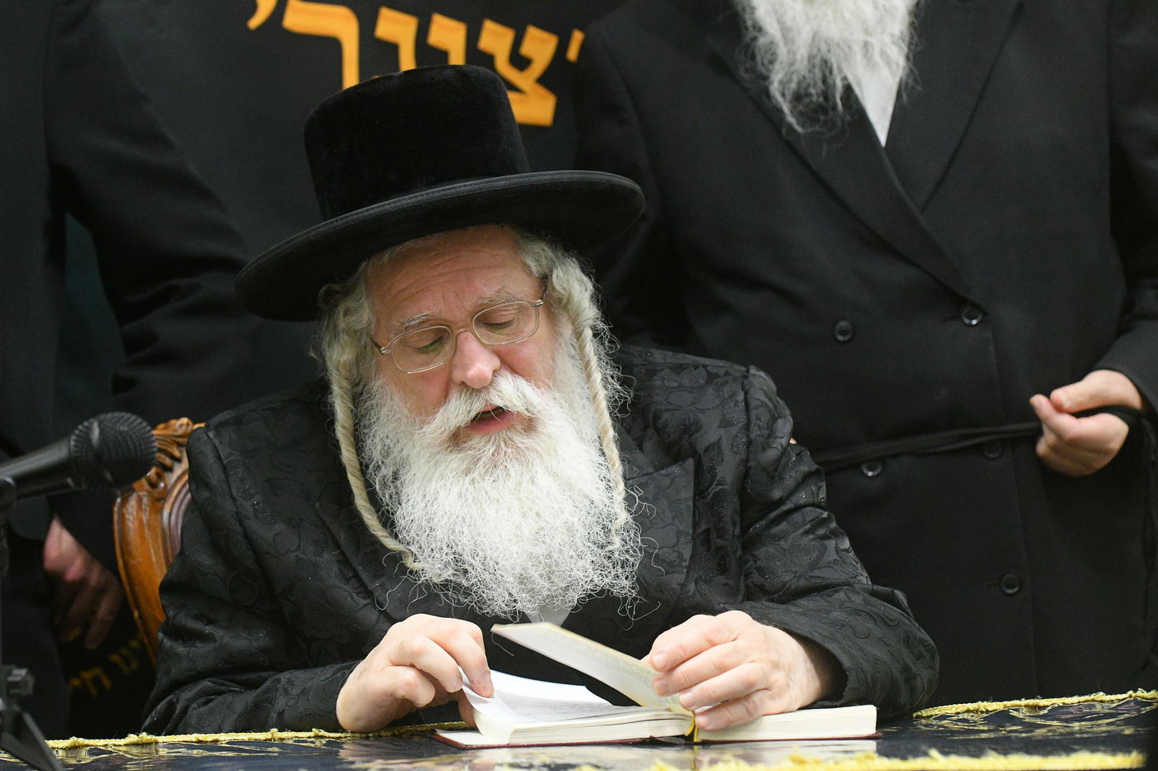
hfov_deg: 10.6
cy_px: 386
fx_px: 6269
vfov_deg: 7.0
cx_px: 579
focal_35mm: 195
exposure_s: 1/200
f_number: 5
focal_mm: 130
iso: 4000
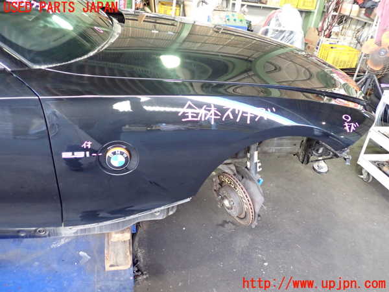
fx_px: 337
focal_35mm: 30
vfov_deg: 46.8
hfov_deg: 60.0
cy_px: 146
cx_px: 194
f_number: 2.3
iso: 640
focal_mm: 5.4
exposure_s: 1/60
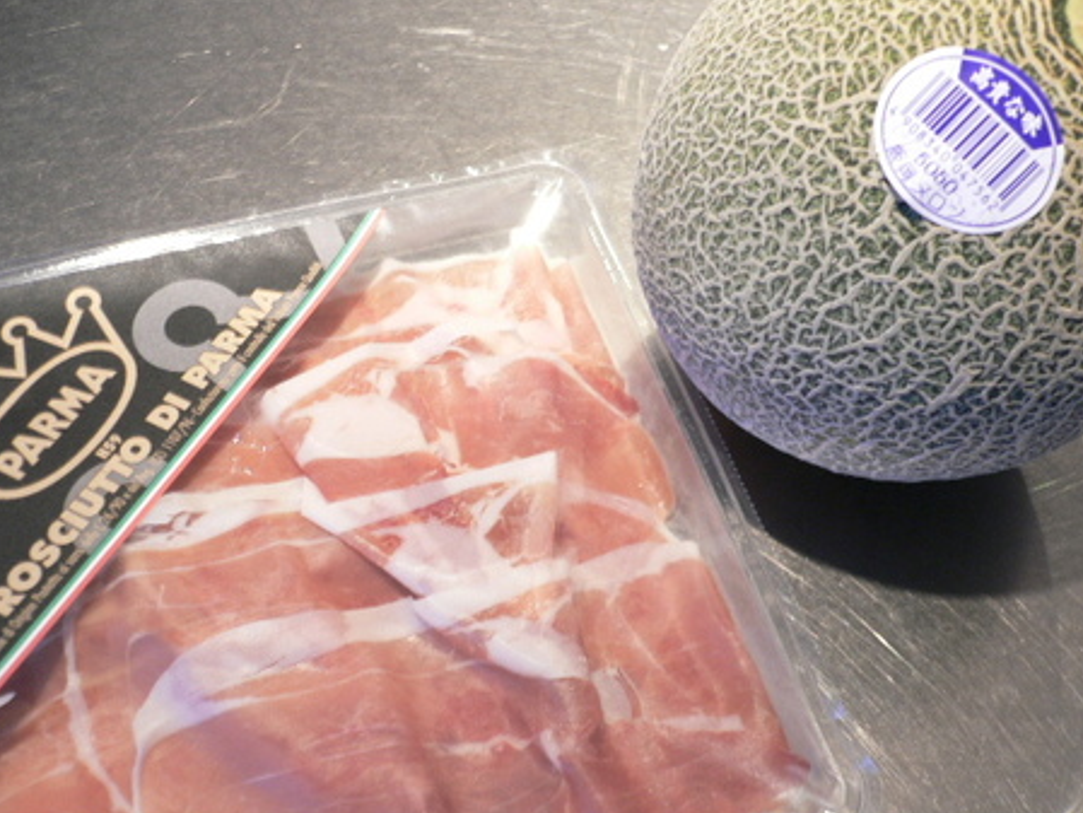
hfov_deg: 47.8
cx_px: 574
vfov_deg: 36.8
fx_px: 1220
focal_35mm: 39
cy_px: 428
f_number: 2.8
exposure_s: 1/13
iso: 100
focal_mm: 5.8
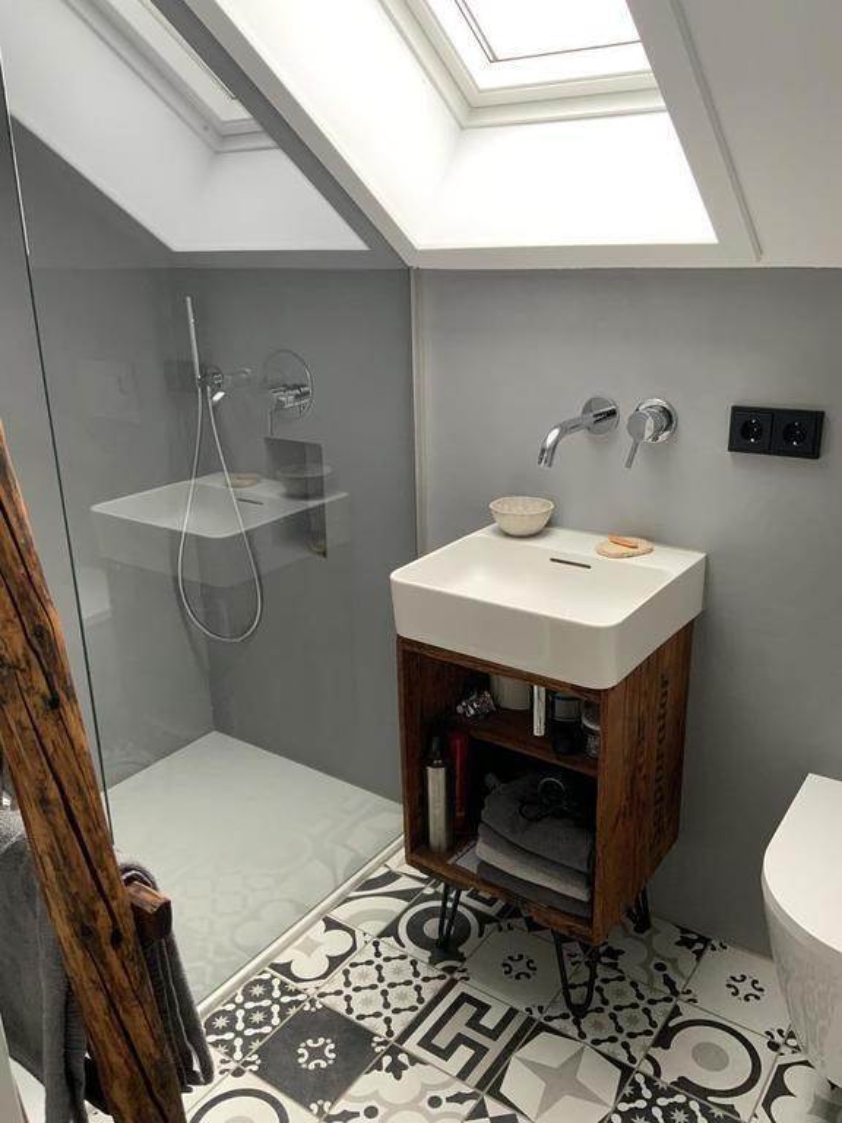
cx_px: 421
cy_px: 562
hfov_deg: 48.2
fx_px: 941
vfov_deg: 61.7
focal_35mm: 29
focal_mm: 3
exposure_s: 1/60
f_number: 1.8
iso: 125
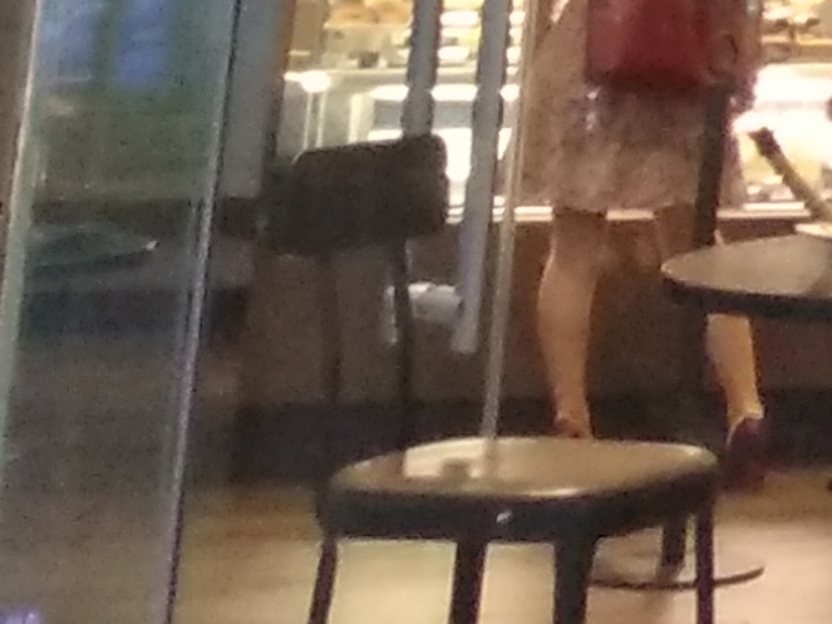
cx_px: 2319
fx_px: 4470
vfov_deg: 7.1
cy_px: -1279
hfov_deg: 9.0
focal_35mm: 186
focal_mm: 3.81
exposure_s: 1/25
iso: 1250
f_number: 2.2
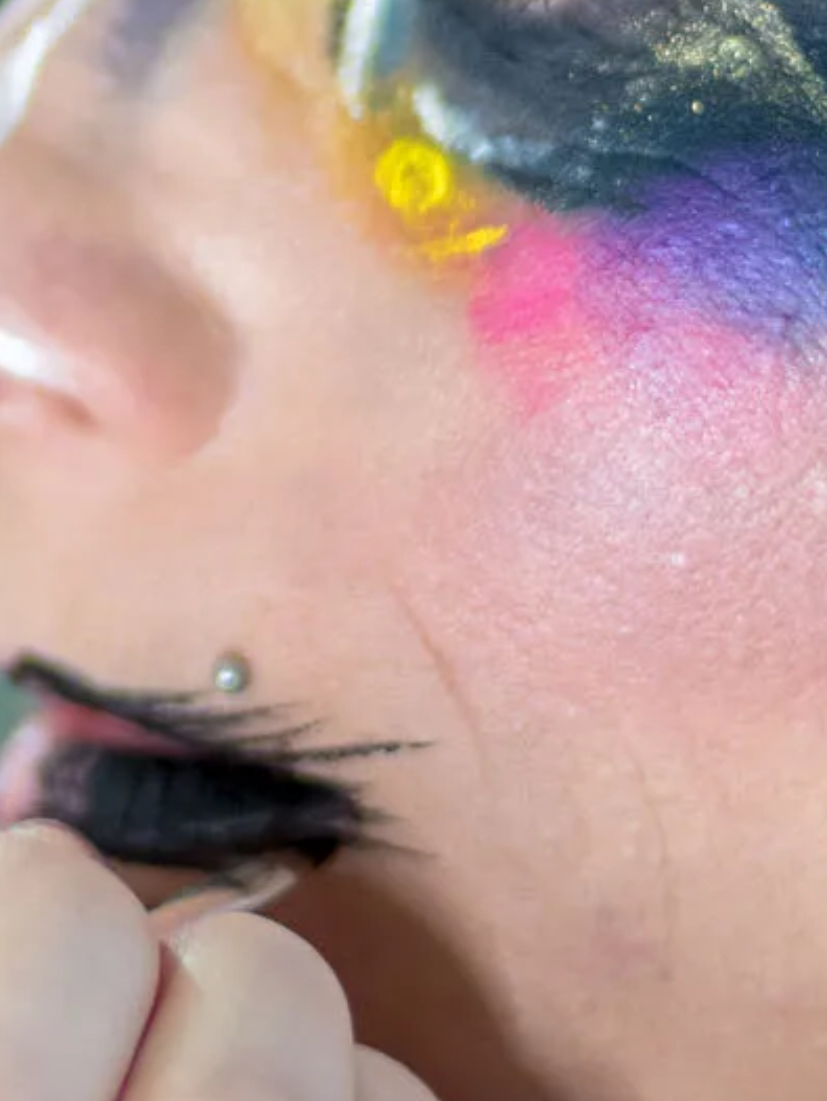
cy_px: 115
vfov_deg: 7.5
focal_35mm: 263
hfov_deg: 5.7
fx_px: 8371
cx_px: 216
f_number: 1.8
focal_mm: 50
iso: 400
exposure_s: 1/160
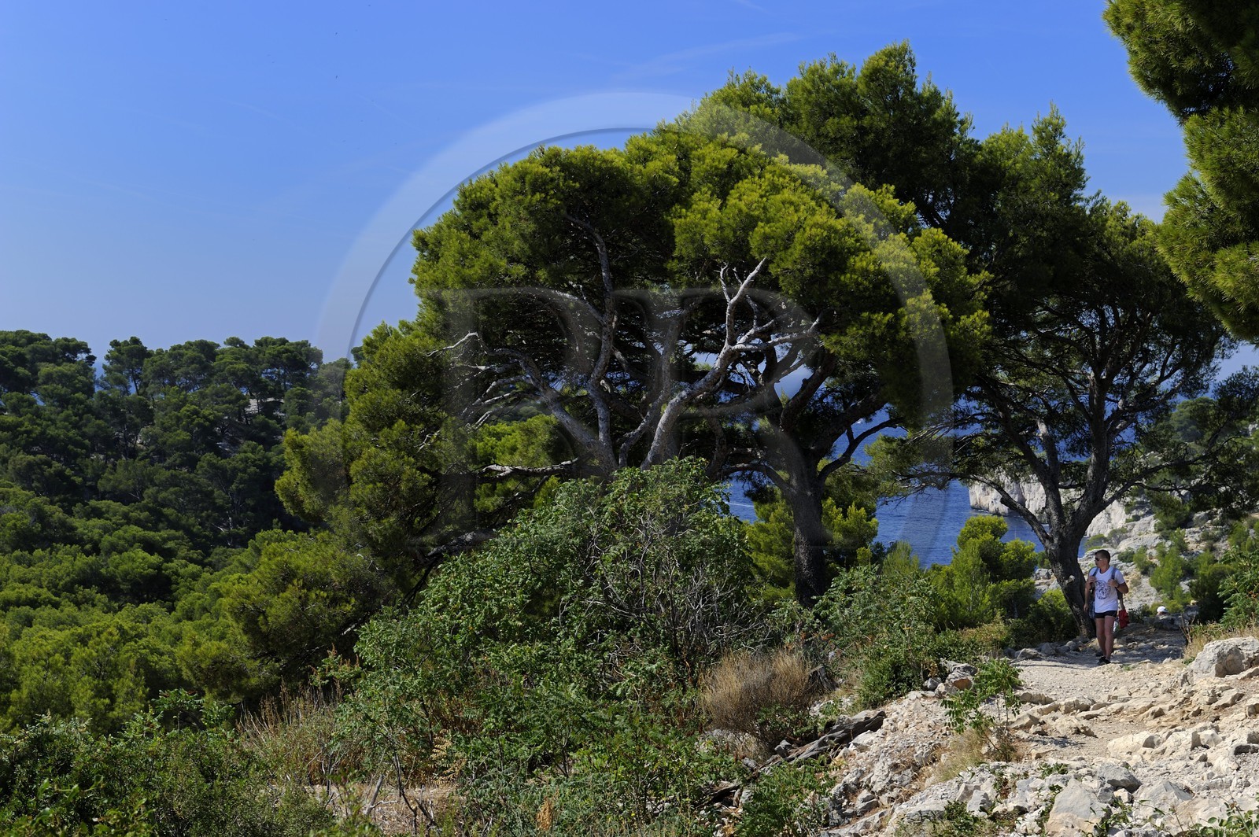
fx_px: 2306
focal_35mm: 66
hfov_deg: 30.5
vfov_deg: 20.6
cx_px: 630
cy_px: 418
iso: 200
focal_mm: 66
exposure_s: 1/200
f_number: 10
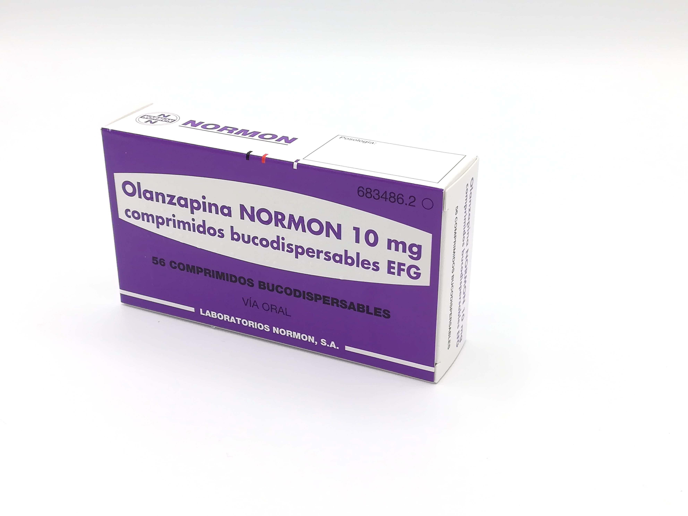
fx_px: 914
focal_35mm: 46
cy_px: 258
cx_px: 344
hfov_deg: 41.2
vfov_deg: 31.5
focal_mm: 3.83
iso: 50
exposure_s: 1/385
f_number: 2.2
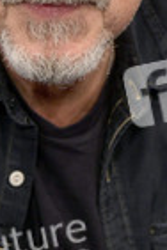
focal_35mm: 187
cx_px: 53
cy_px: -4
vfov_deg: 10.9
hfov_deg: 7.3
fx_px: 1301
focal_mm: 66
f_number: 6.3
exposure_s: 1/250
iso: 1600
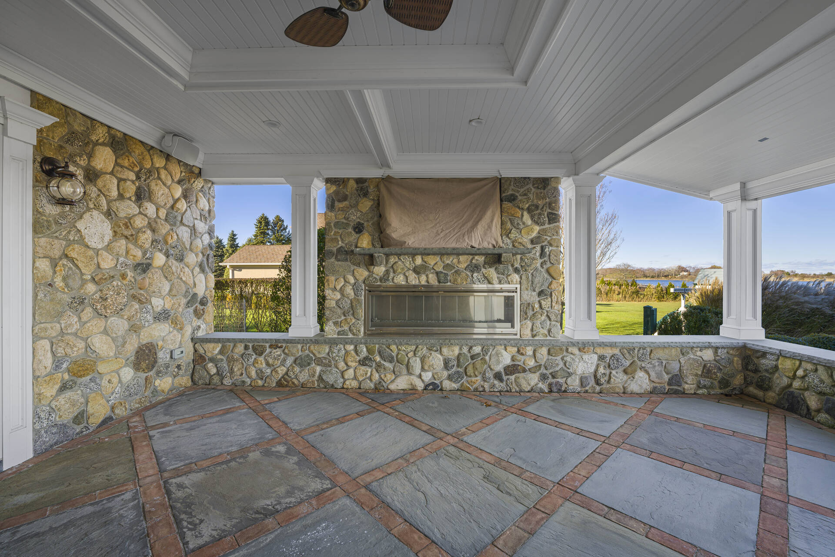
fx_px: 325
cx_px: 418
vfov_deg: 81.2
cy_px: 278
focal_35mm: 14
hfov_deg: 104.3
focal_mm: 14
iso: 250
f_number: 9
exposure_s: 1/13
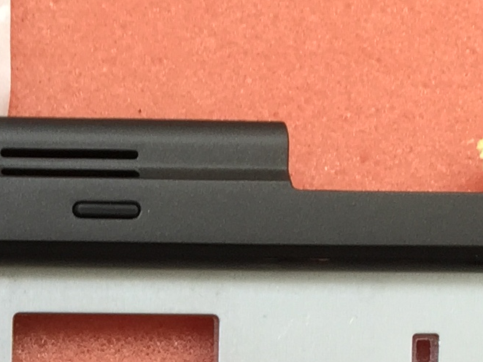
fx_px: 1995
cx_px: -336
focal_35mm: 143
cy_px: 787
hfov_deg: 12.8
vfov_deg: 9.5
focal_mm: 4.15
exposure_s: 1/119
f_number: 2.2
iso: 32
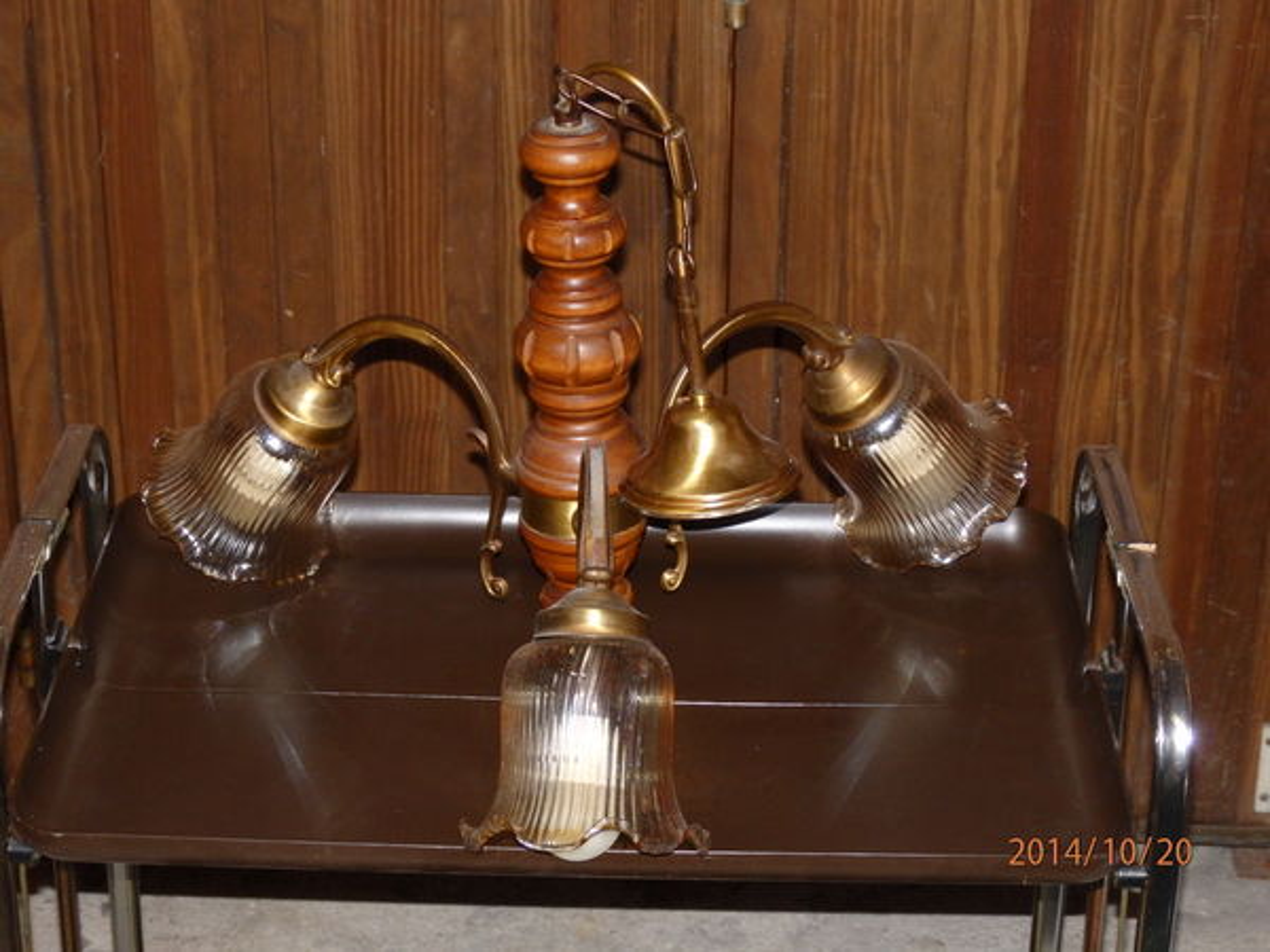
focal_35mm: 80
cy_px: 476
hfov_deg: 24.4
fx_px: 2935
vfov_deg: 18.4
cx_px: 635
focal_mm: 14.4
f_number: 4.6
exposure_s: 1/40
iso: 400
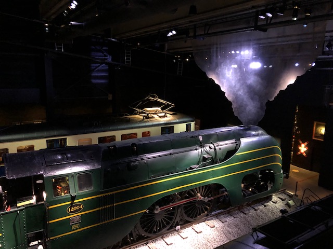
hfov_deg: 63.4
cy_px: 124
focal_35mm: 28
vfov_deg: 49.7
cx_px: 166
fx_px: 269
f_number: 1.8
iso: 125
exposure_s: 1/4
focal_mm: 3.99
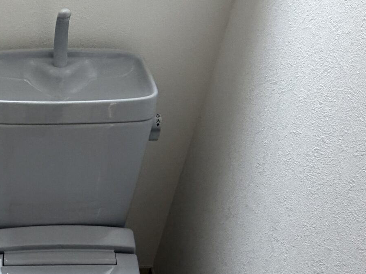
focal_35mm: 40
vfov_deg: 33.5
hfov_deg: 43.1
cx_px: 42
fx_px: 423
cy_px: 260
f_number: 2.2
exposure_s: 1/72
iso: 320
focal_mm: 2.22
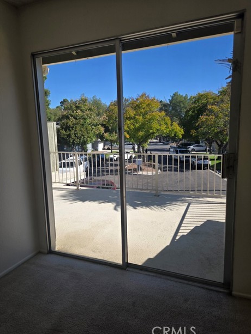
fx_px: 232
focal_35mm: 24
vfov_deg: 71.6
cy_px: 165
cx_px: 130
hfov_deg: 56.8
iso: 50
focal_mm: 5.4
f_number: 1.8
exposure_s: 1/2921
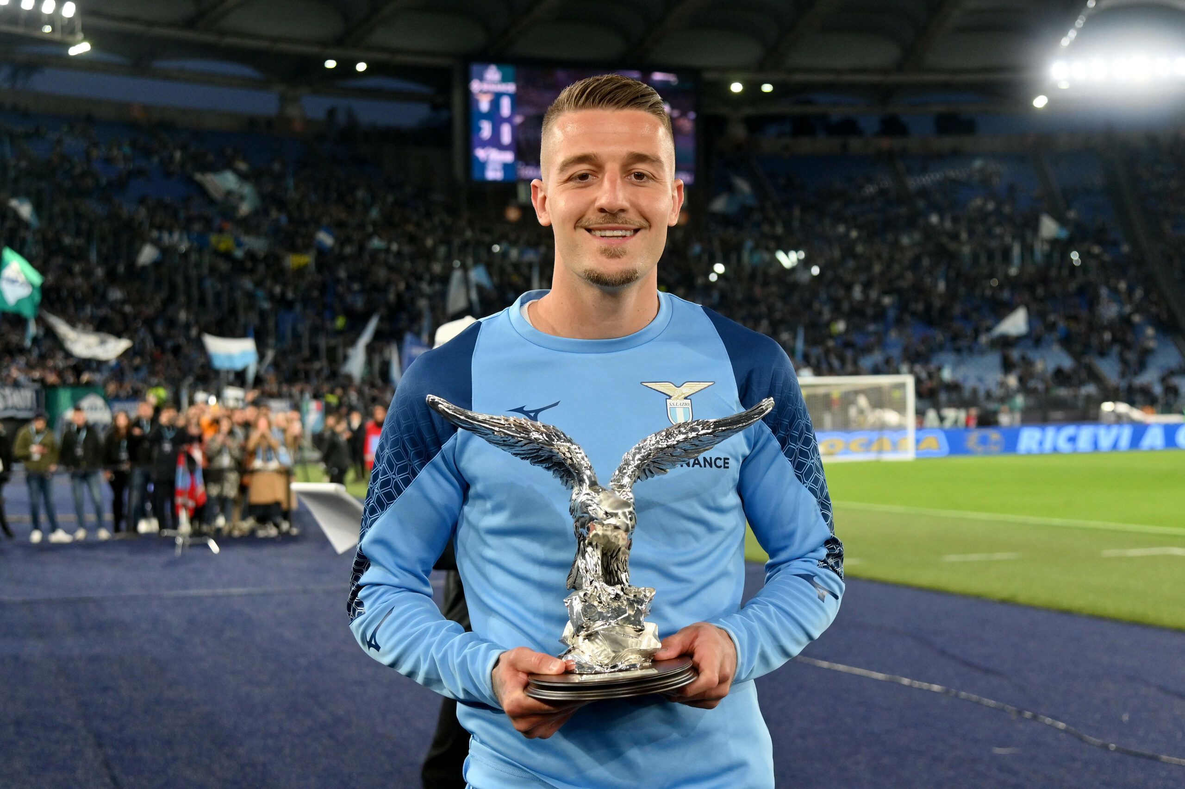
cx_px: 592
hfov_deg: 42.8
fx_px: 1513
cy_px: 394
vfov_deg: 29.2
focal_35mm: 46
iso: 1600
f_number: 5
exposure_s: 1/500
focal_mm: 46
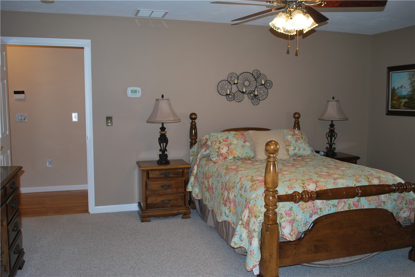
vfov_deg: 40.0
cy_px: 138
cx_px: 208
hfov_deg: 57.2
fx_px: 381
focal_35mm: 33
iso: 200
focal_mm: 22
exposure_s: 1/60
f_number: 4
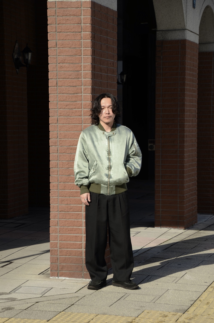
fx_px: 1048
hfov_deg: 11.7
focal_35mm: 117
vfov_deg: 17.5
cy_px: 162
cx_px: 107
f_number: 5.3
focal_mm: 78
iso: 160
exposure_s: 1/800
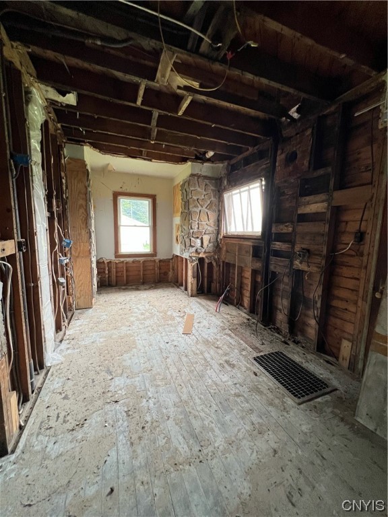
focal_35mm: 13
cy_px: 258
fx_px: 194
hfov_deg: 89.9
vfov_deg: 106.2
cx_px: 194
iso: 250
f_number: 1.8
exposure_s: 1/61
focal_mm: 1.57
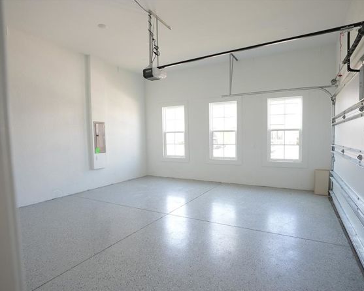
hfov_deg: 83.0
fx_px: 205
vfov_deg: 70.8
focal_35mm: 19
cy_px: 152
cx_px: 199
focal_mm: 16
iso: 1000
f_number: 4.5
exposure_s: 1/80
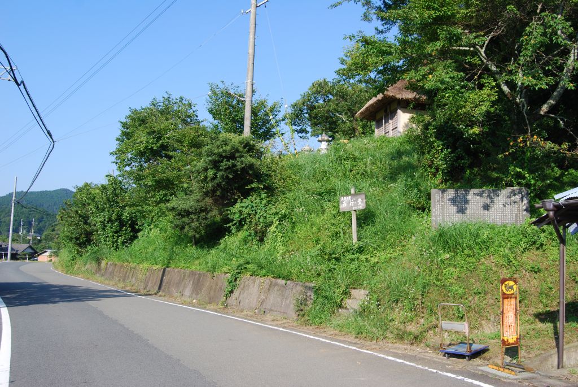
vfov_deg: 40.1
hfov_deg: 57.2
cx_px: 289
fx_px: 530
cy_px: 194
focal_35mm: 33
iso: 100
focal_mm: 22
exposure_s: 1/160
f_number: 6.3
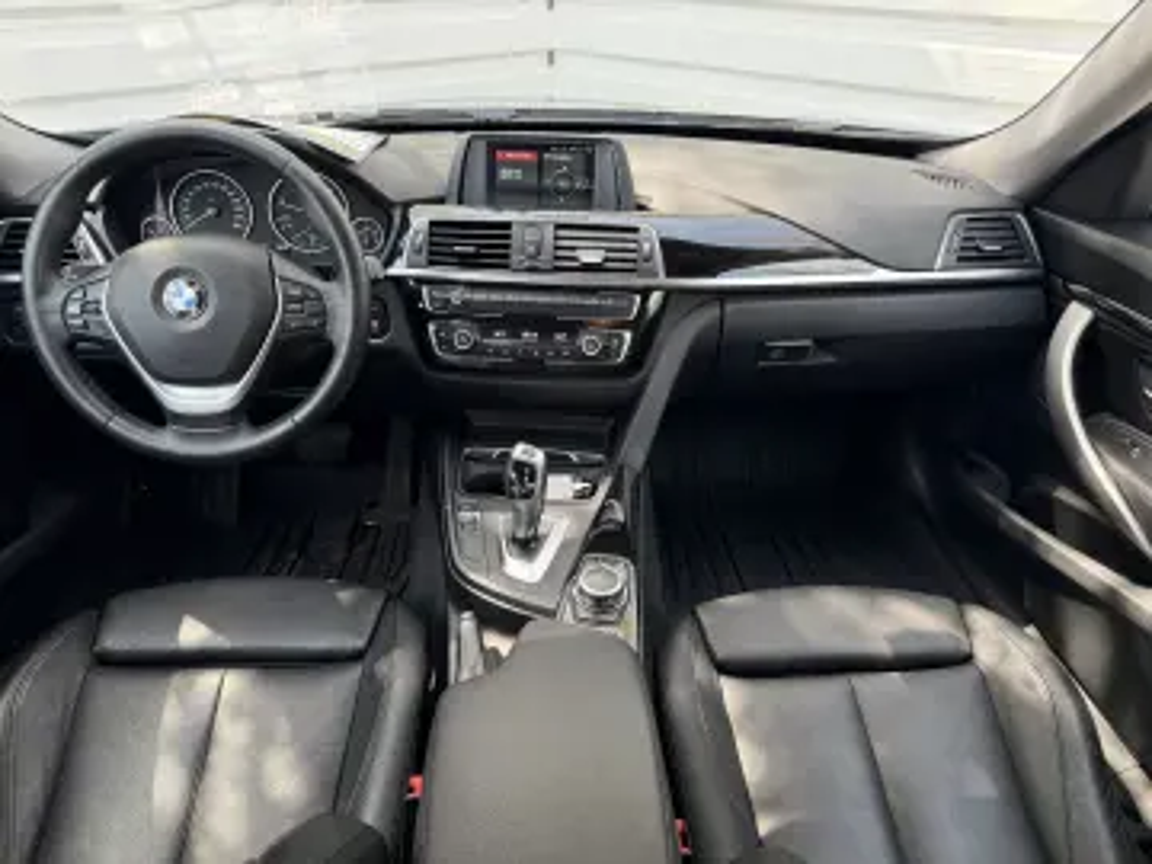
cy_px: 432
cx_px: 576
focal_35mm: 24
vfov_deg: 56.8
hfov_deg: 71.6
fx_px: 799
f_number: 1.78
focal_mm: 6.76
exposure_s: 1/212
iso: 200
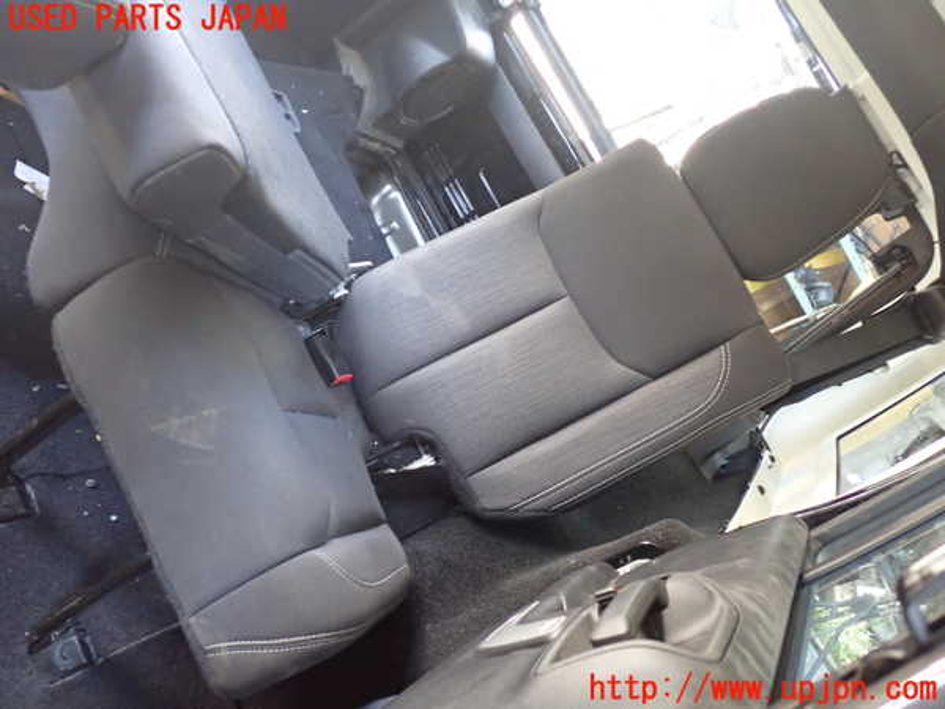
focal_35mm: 30
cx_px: 472
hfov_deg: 60.0
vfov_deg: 46.8
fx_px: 819
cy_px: 354
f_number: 2.3
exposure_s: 1/30
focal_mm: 5.4
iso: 640
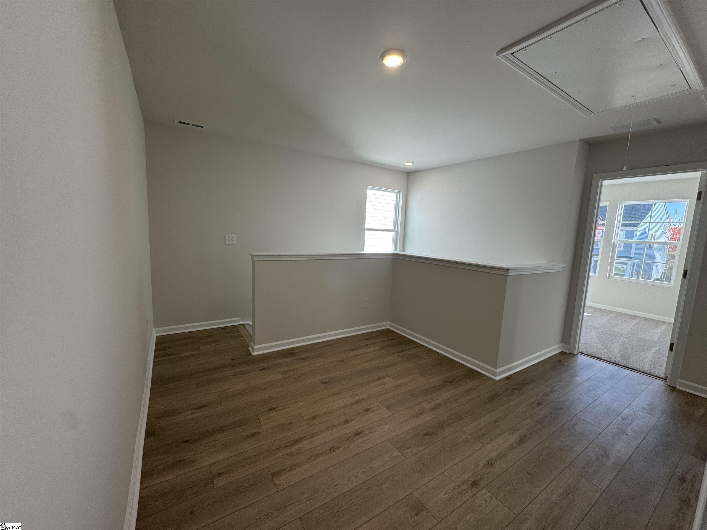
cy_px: 265
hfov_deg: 102.1
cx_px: 354
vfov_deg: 85.7
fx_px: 286
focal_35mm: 14
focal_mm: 2.22
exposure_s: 1/120
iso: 50
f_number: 2.2
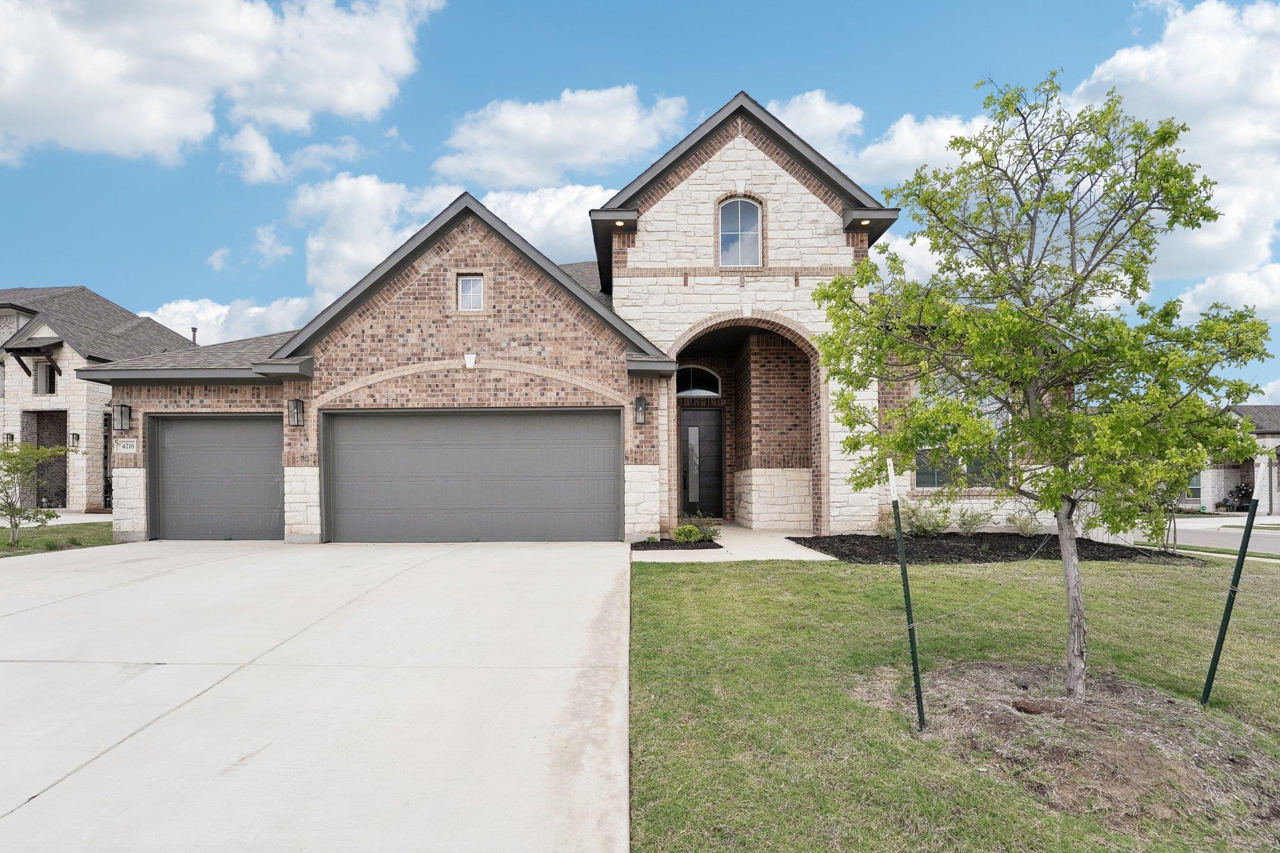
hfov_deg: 104.3
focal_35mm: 14
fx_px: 498
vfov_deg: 81.2
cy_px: 426
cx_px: 640
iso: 800
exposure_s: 1/2000
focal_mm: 14
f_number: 8
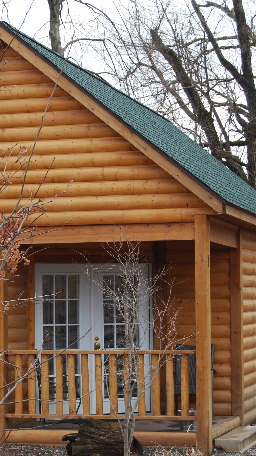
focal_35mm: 109
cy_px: 229
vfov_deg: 19.6
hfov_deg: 11.1
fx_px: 1316
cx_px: 31
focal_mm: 46
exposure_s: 1/125
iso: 200
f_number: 5.6
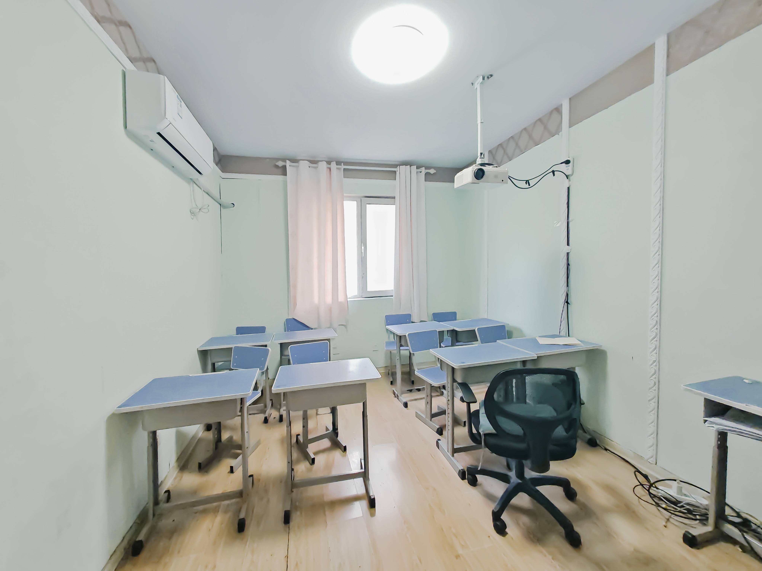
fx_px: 286
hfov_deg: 106.2
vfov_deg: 89.9
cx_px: 381
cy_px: 286
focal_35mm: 13
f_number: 2
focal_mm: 1.82
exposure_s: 1/25
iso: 640
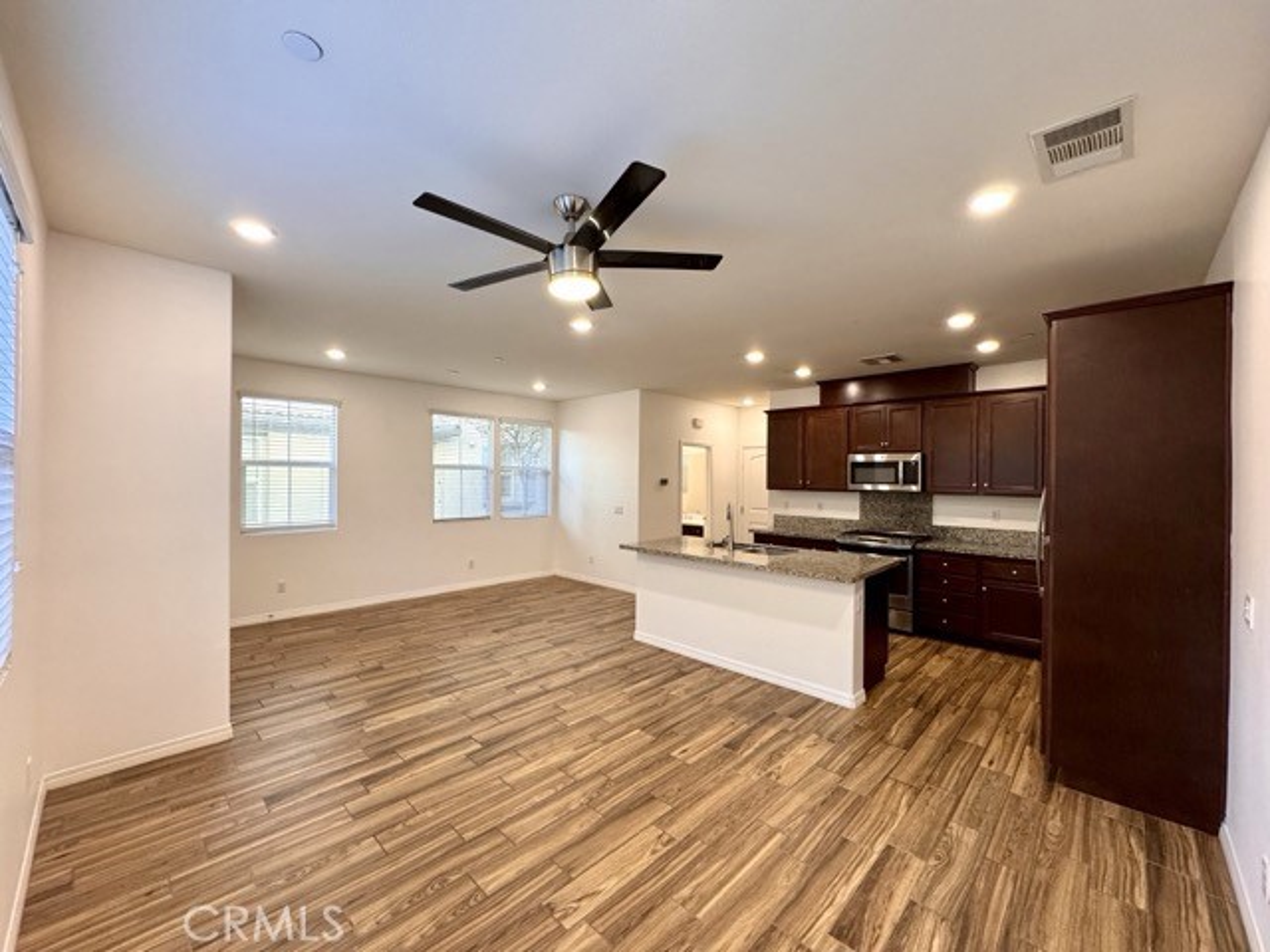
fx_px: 514
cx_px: 635
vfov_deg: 85.7
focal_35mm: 14
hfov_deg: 102.1
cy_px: 476
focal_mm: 2.22
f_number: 2.2
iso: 320
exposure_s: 1/120
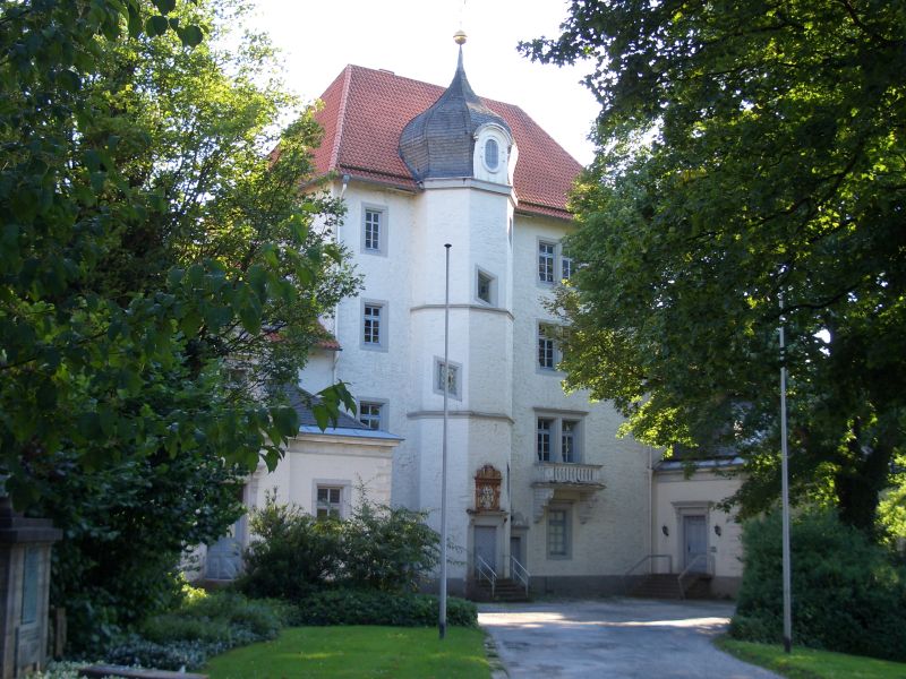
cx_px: 453
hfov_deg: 38.9
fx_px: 1282
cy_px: 340
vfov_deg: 29.7
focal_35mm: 49
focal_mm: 8.2
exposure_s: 1/125
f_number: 3.1
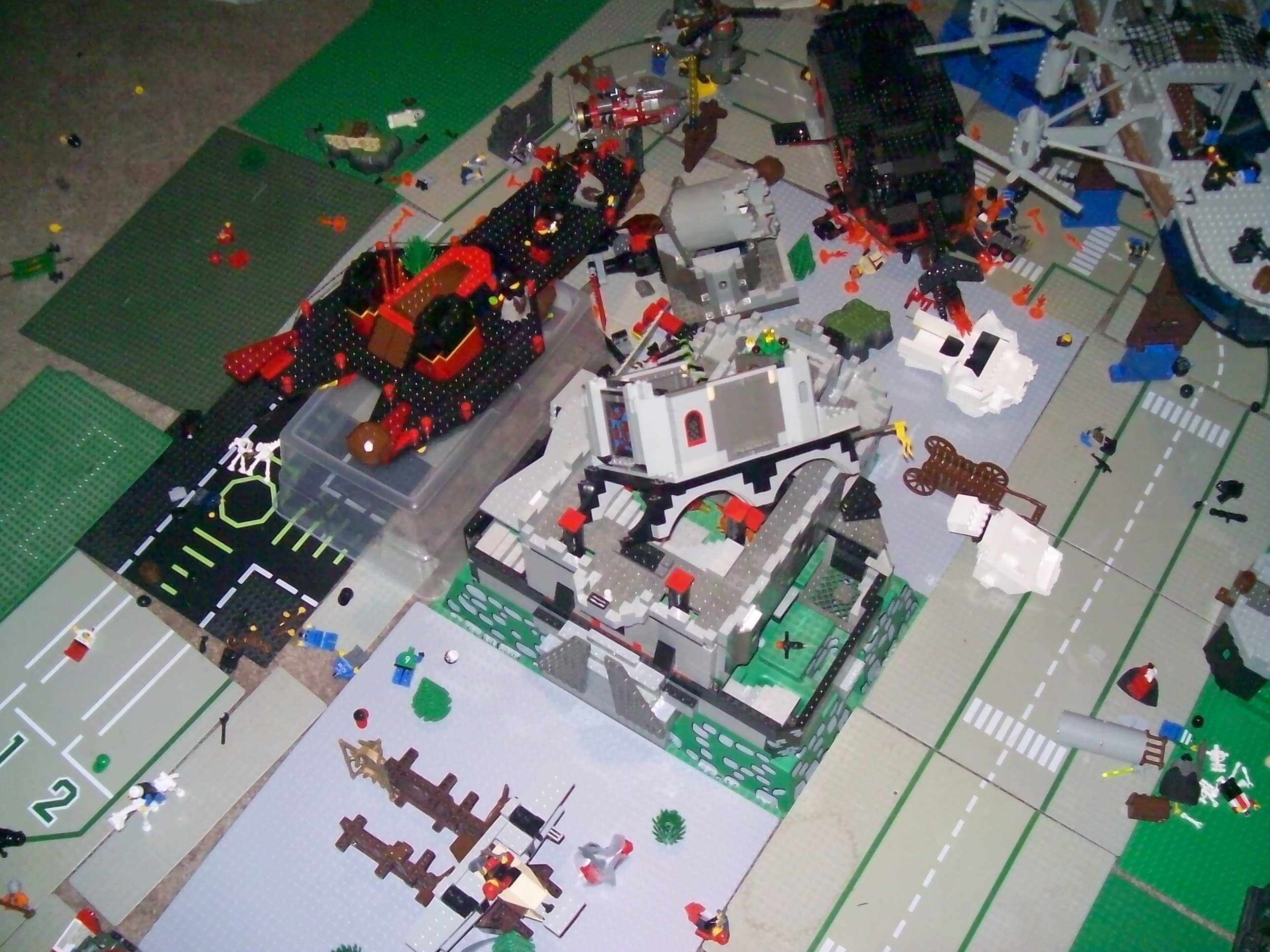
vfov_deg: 39.6
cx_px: 635
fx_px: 1321
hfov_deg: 51.4
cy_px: 476
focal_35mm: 36
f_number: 2.7
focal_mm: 6
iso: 200
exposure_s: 1/128
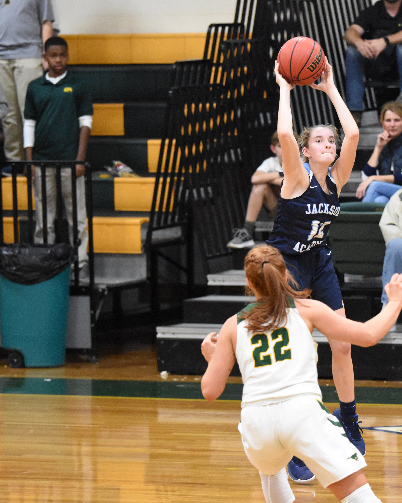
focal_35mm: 223
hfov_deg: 6.9
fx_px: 3312
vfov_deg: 8.7
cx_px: 359
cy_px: 252
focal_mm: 105
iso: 6400
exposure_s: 1/1000
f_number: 2.8
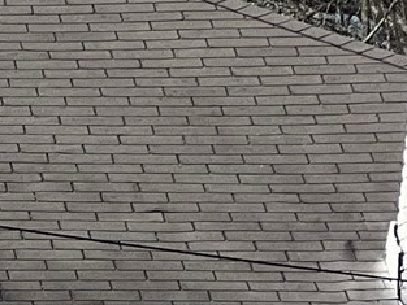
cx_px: -130
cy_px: 520
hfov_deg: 3.9
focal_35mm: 504
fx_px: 5928
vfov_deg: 2.9
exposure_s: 1/1167
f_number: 2.8
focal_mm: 9
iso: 32
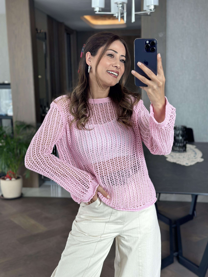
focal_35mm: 48
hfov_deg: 30.3
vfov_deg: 39.7
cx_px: 104
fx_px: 385
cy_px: 138
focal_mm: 6.86
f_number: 1.78
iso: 100
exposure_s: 1/150
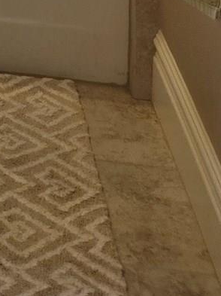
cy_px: -490
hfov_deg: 10.1
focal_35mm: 135
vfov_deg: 11.3
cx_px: -236
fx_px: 1151
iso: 64
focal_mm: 5.4
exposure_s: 1/120
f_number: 1.8
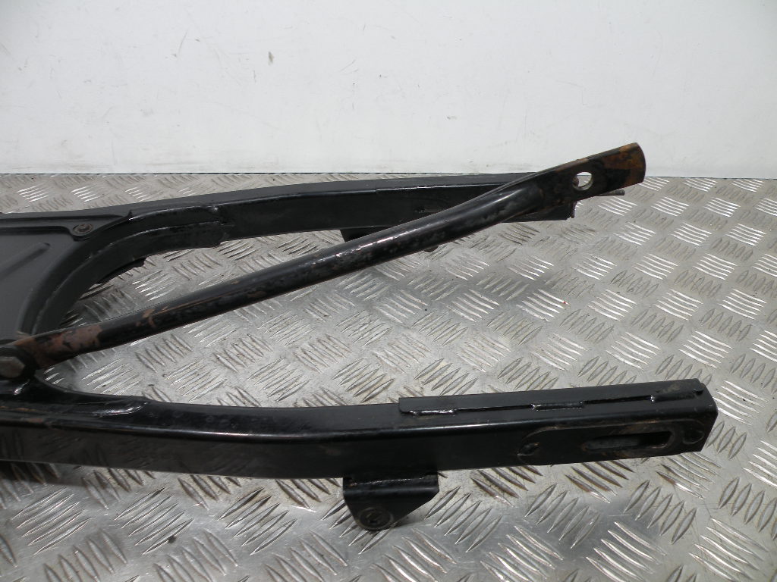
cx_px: 388
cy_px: 291
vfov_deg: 51.4
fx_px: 606
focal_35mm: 27
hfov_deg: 65.3
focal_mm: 4.7
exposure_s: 1/57.5
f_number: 3.2
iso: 64
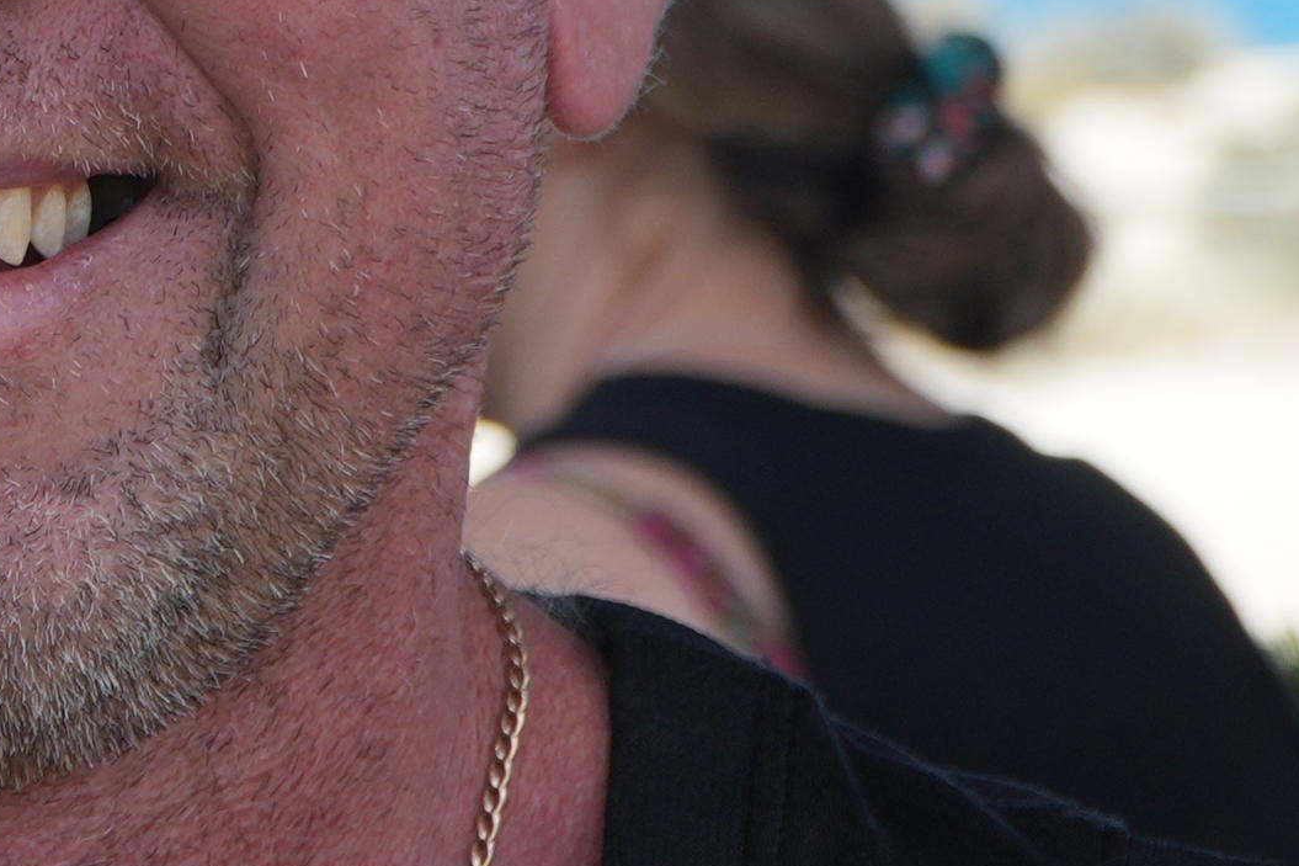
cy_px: 267
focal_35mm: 256
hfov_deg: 7.8
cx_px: -919
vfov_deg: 5.4
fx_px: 9235
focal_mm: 36
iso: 100
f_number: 5
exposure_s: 1/400
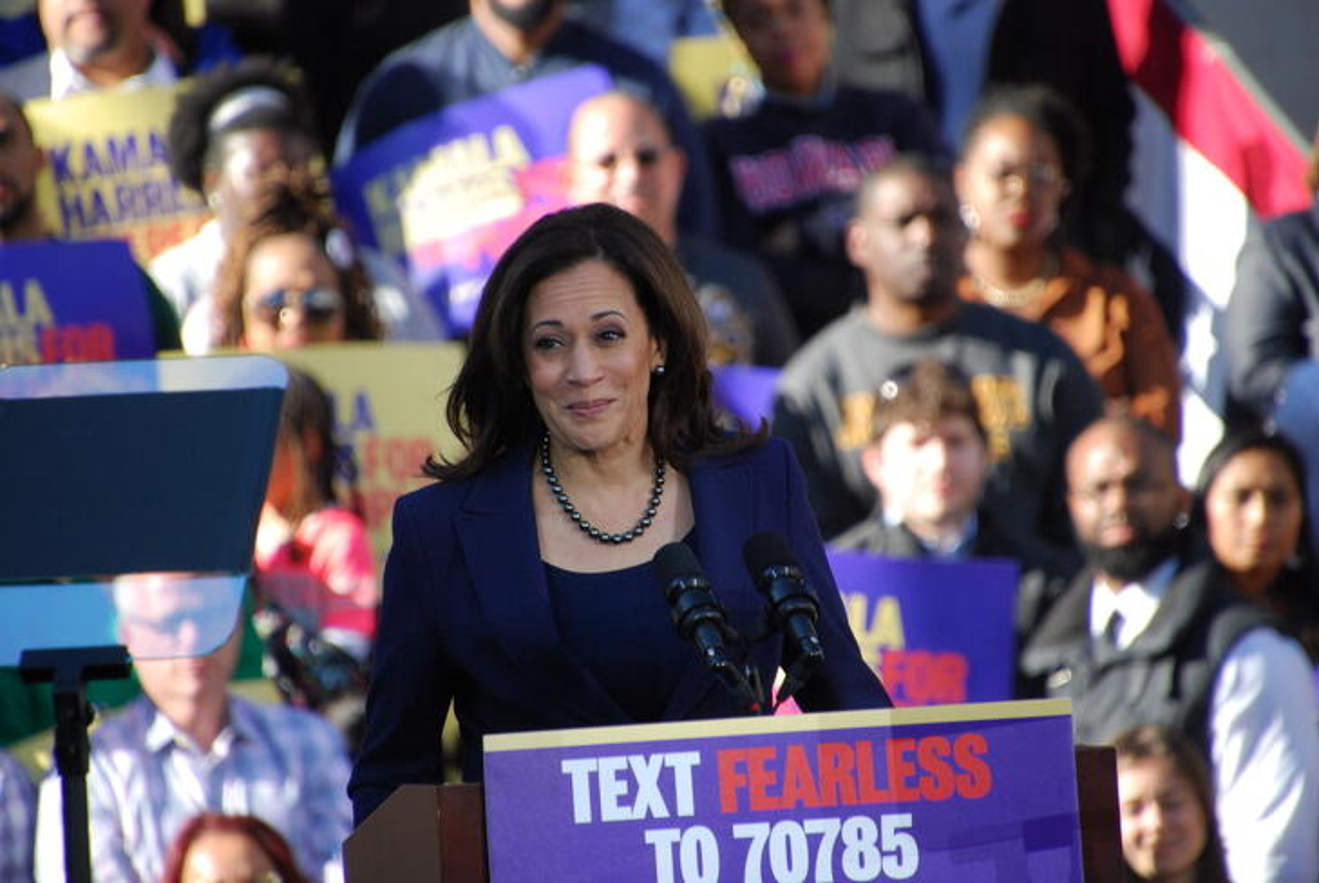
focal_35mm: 600
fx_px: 22009
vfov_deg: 2.3
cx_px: 660
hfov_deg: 3.4
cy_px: 442
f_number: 6.7
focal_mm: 400
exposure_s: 1/500
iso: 560
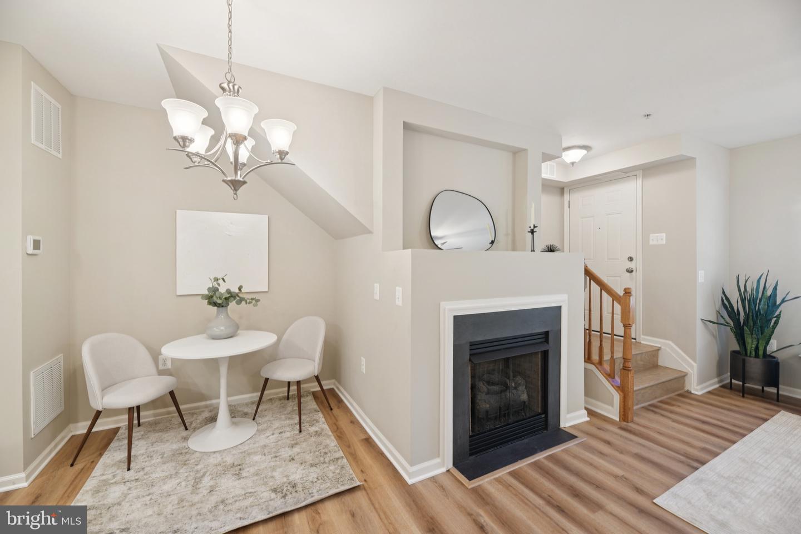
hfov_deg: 104.3
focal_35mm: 14
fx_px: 311
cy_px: 267
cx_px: 400
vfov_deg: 81.2
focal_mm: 14
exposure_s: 1/13
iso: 400
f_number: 8
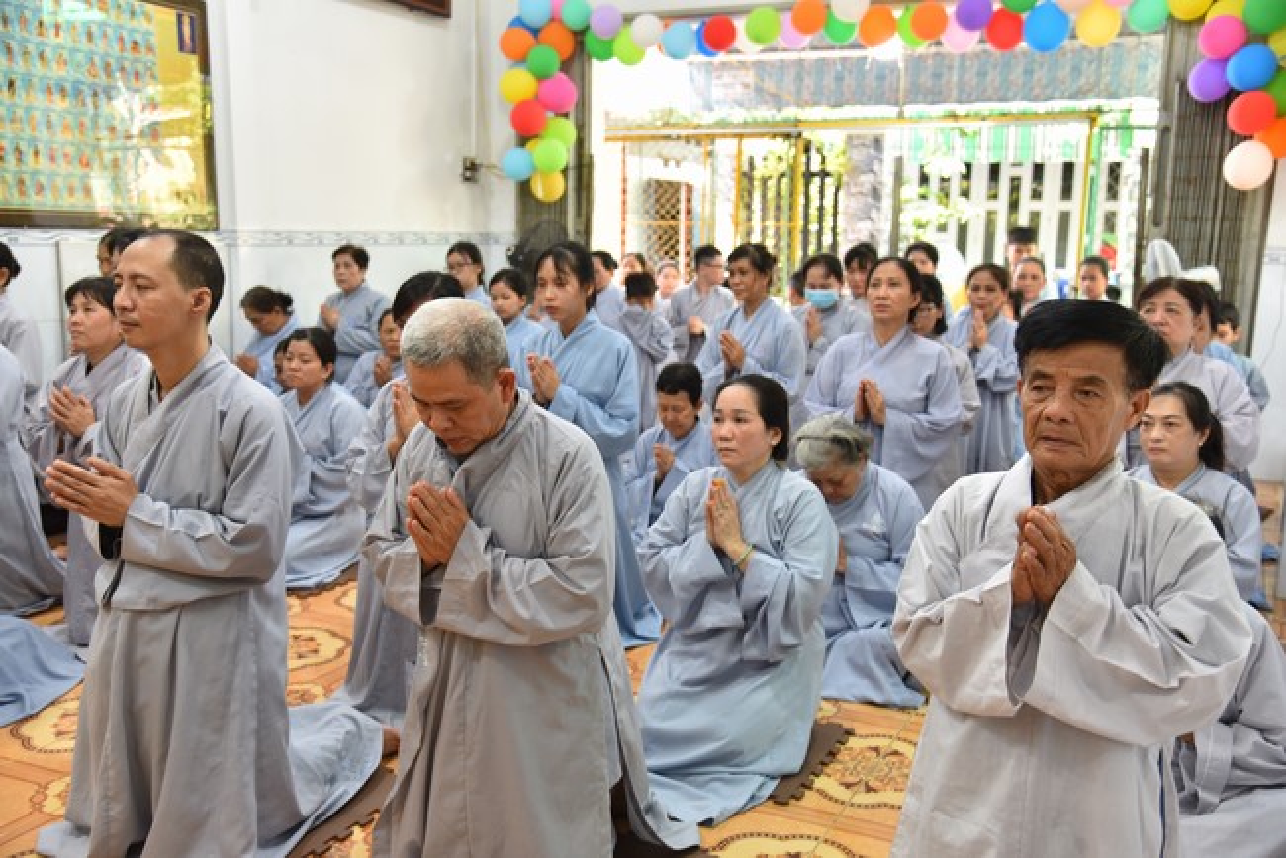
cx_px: 643
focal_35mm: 35
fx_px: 1251
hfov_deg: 54.4
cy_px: 429
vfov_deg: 37.9
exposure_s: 1/60
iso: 560
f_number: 4
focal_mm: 35
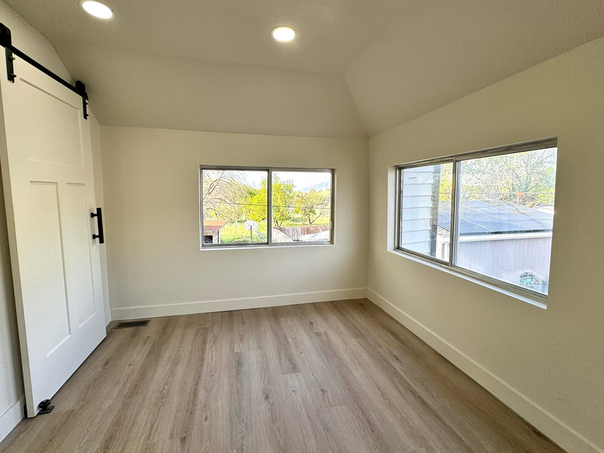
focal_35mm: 16
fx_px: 279
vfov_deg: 78.0
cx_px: 294
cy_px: 214
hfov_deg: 94.5
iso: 40
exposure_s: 1/184
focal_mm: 2.22
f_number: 2.2
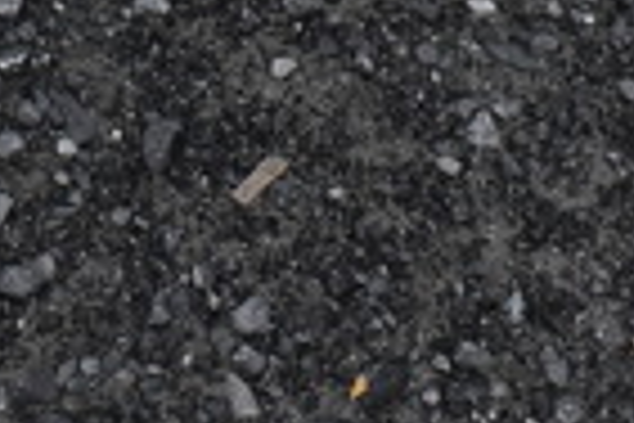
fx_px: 2060
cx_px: -67
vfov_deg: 11.0
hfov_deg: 16.9
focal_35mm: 117
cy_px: -333
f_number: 7.1
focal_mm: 18
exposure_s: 1/400
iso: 200
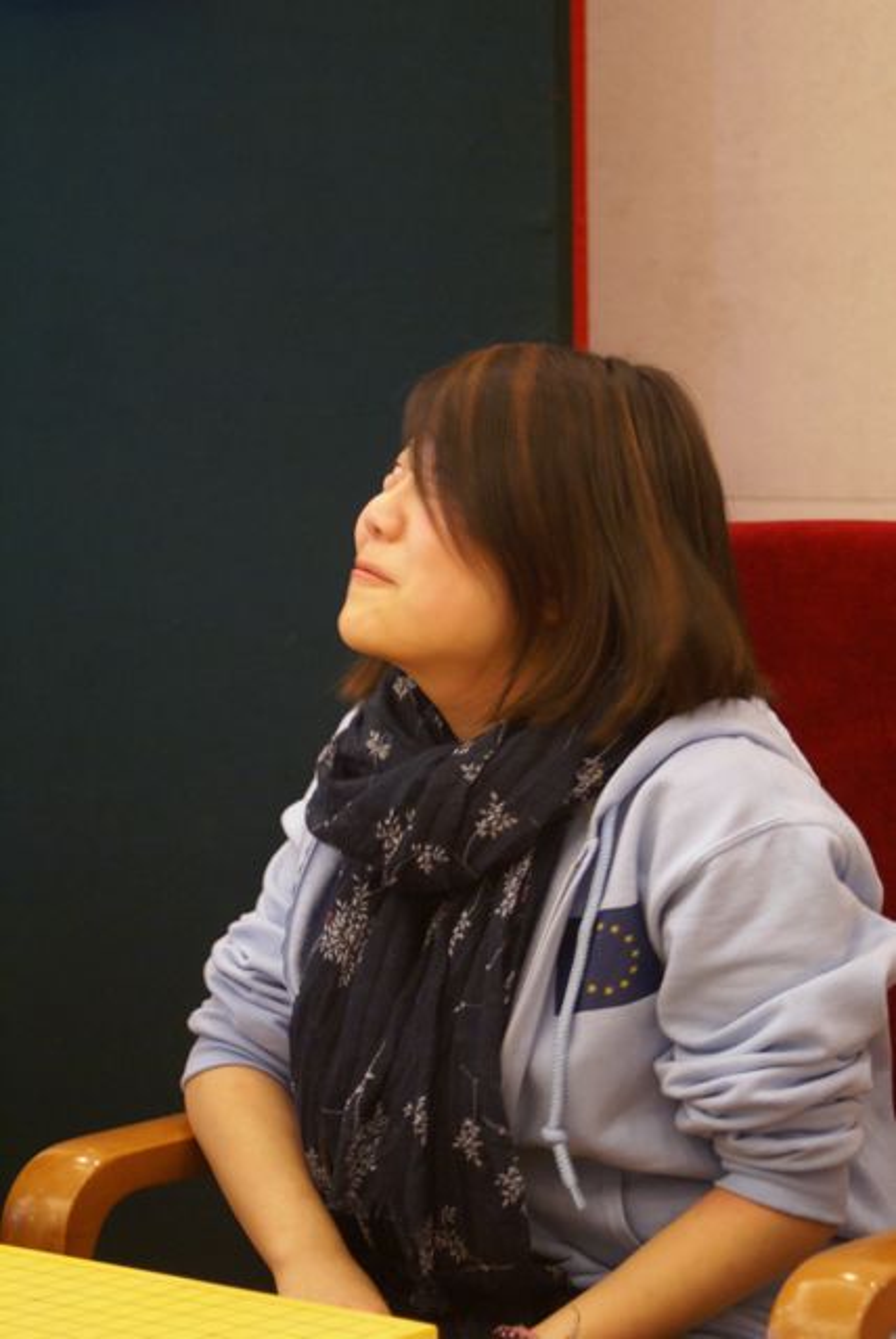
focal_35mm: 105
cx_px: 448
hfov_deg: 13.1
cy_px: 670
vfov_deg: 19.4
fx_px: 3911
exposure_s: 1/10
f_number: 5.6
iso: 400
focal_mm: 70
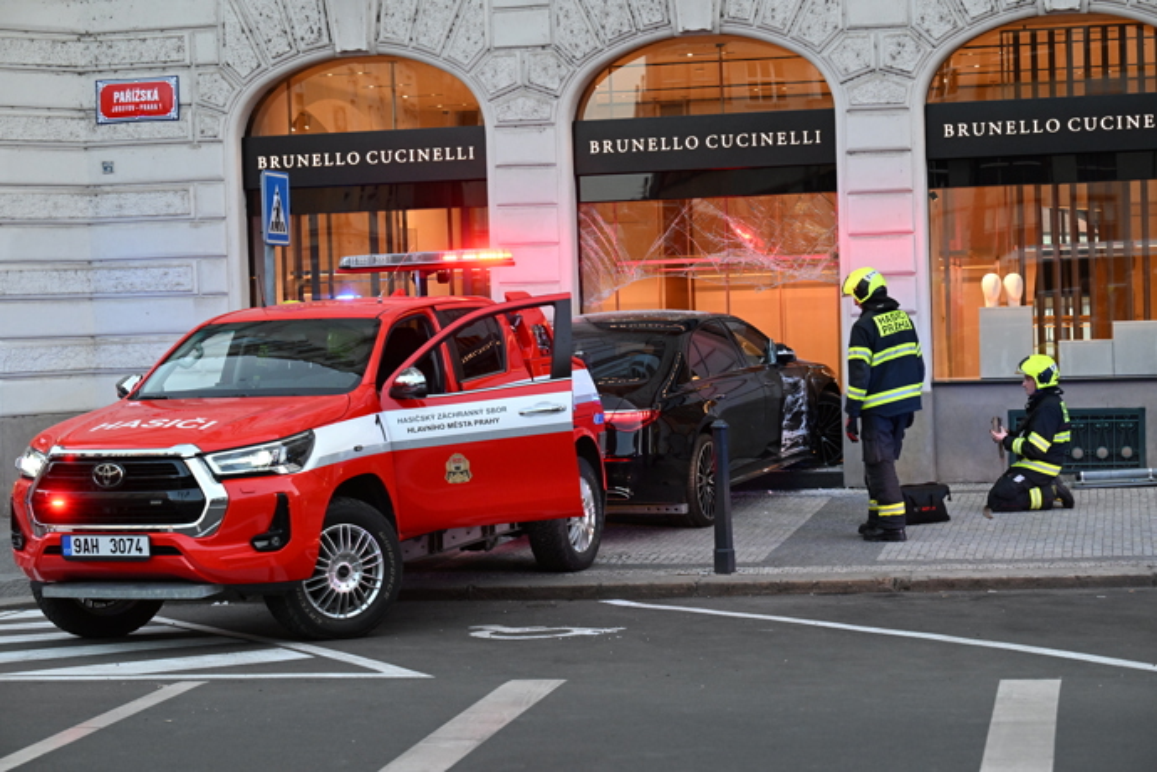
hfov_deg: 28.8
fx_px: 2250
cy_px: 386
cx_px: 578
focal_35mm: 70
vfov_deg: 19.5
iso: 4000
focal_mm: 70
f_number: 4.5
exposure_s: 1/640
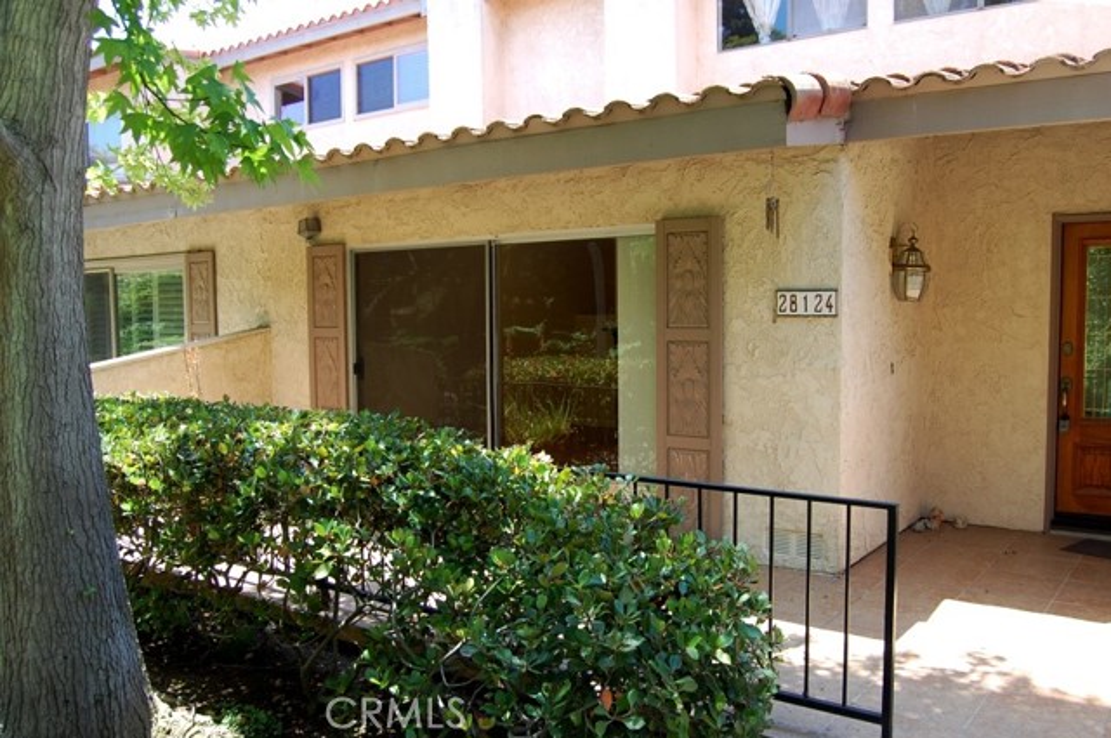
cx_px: 556
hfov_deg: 67.4
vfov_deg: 47.8
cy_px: 369
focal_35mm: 27
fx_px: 832
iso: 200
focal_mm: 18
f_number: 6.3
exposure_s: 1/160
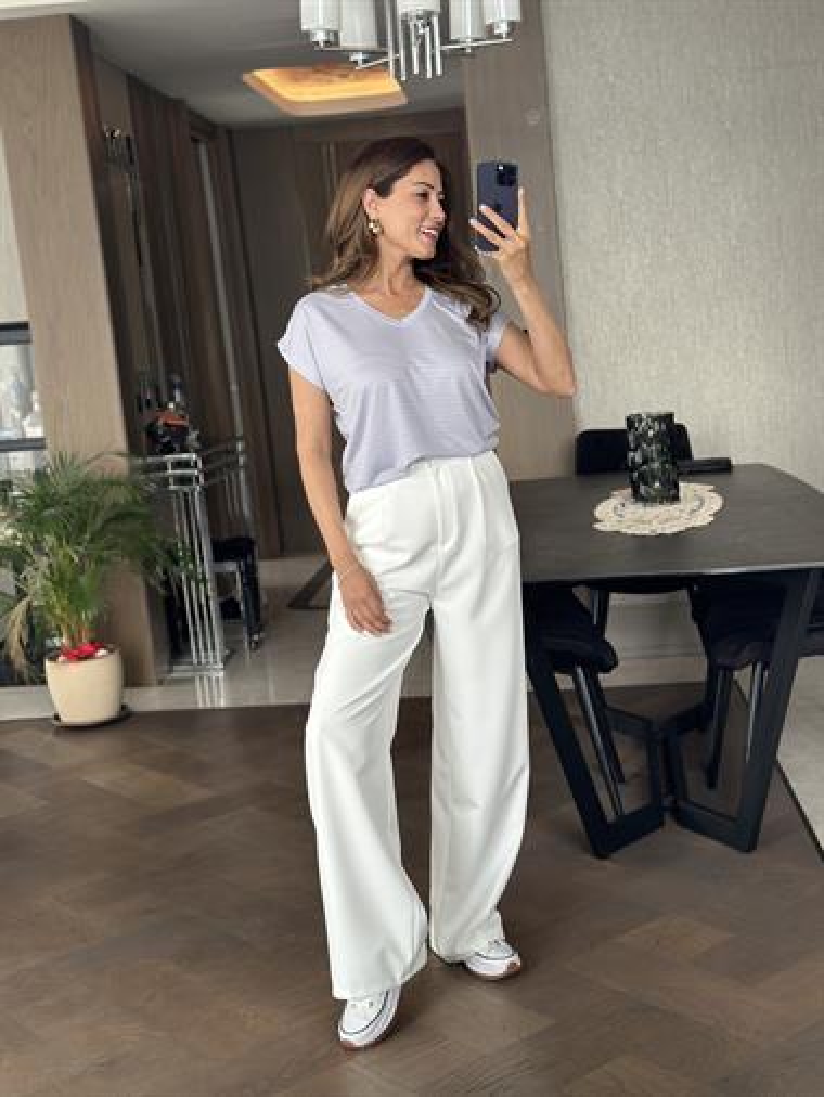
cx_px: 412
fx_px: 1522
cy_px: 548
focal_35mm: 48
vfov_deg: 39.6
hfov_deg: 30.3
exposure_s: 1/64
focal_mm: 6.86
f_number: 1.78
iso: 125
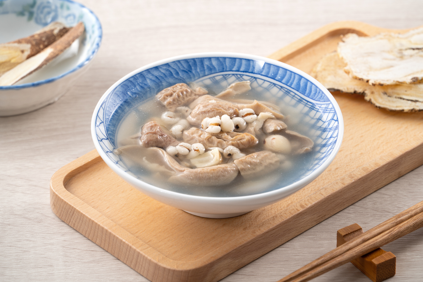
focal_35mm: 300
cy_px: 141
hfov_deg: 6.9
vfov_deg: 4.6
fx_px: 3525
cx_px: 212
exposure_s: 1/125
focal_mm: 300
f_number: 11
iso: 100
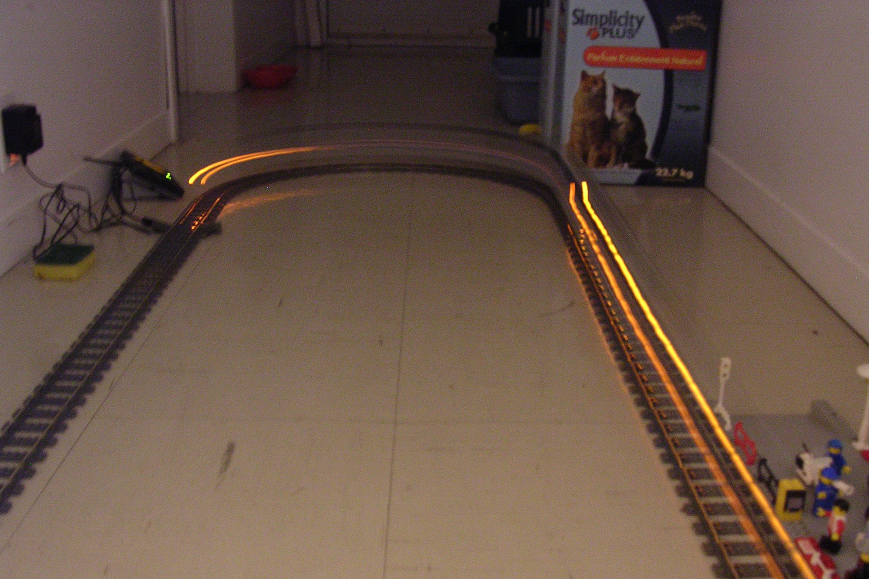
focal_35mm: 43
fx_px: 1038
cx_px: 436
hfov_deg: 45.4
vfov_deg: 31.2
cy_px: 327
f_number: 2.9
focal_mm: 6.2
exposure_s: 2
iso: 400
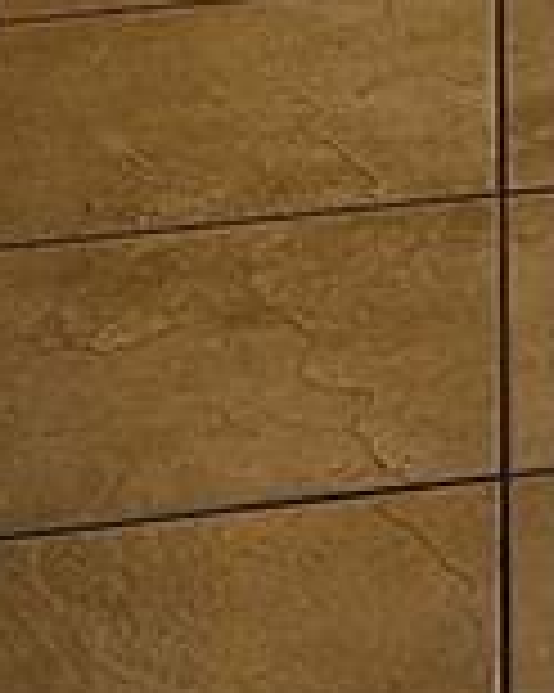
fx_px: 4062
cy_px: -792
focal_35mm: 198
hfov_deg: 7.3
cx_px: 1356
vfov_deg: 9.1
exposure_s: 1/60
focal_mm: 5.4
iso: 125
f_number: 1.8
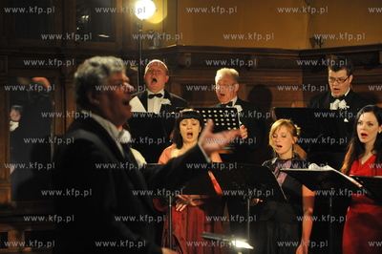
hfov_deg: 18.6
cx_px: 191
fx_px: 1166
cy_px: 127
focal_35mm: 110
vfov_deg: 12.4
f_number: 5
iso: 3200
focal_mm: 110
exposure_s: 1/125
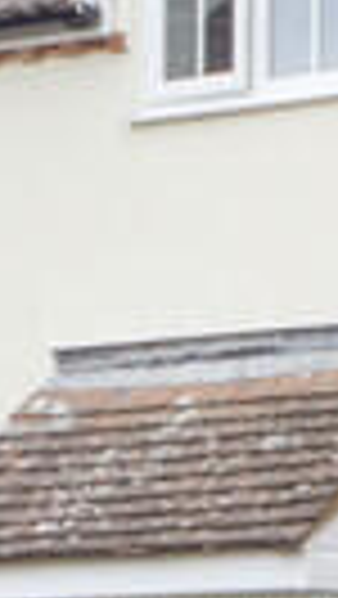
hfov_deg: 4.3
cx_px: 1248
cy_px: 690
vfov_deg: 8.0
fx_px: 4230
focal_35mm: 266
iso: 100
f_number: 5.6
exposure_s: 1/200
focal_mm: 22
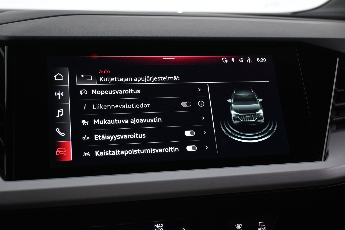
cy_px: 115
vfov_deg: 29.9
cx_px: 172
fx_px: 431
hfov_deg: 43.6
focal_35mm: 45
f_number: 4.8
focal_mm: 30
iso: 1600
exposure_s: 1/40
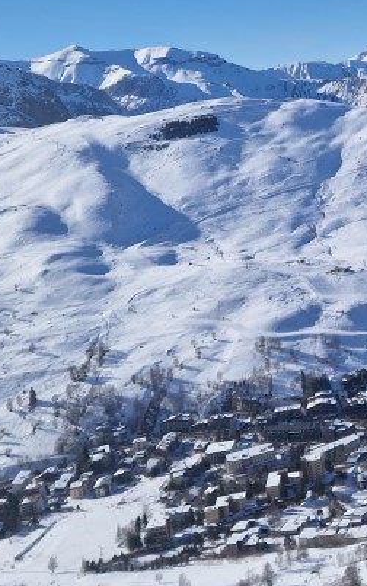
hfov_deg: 19.9
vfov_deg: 31.9
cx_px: 421
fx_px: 992
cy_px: 99
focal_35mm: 62
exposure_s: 1/3208
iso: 50
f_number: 1.8
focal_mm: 5.4
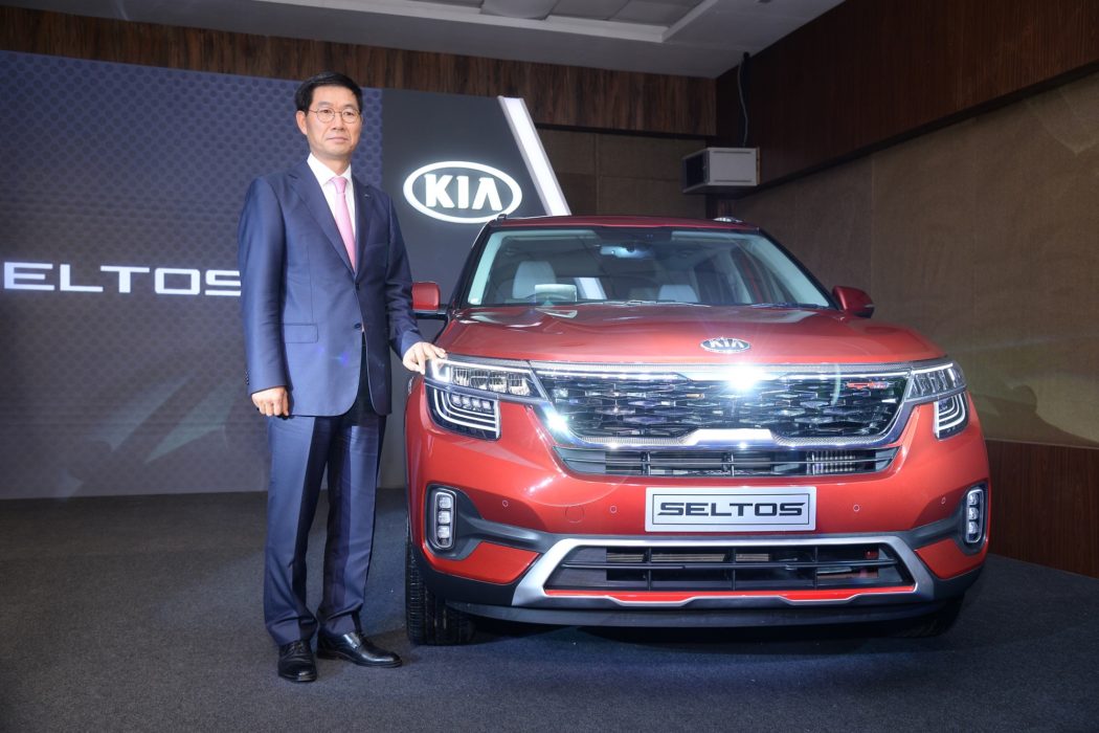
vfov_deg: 38.9
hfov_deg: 55.8
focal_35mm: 34
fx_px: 1038
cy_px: 366
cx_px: 550
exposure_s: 1/125
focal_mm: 34
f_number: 5
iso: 800
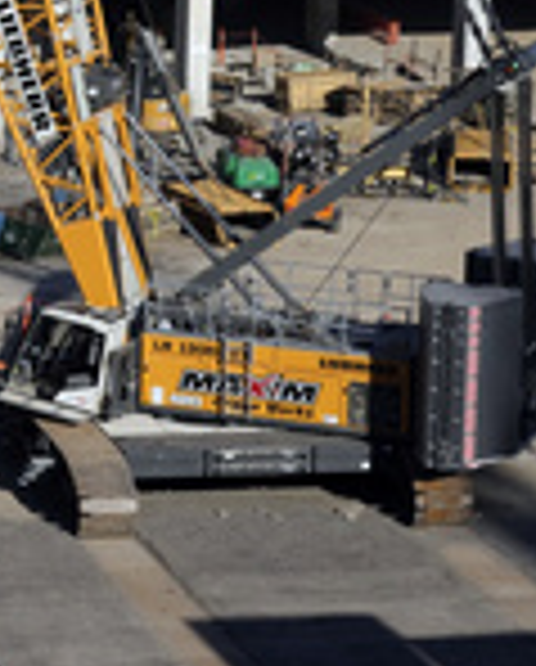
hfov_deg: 6.7
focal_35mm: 227
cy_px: 11
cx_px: -239
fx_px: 4487
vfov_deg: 8.5
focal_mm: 70
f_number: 8
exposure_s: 1/2000
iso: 500
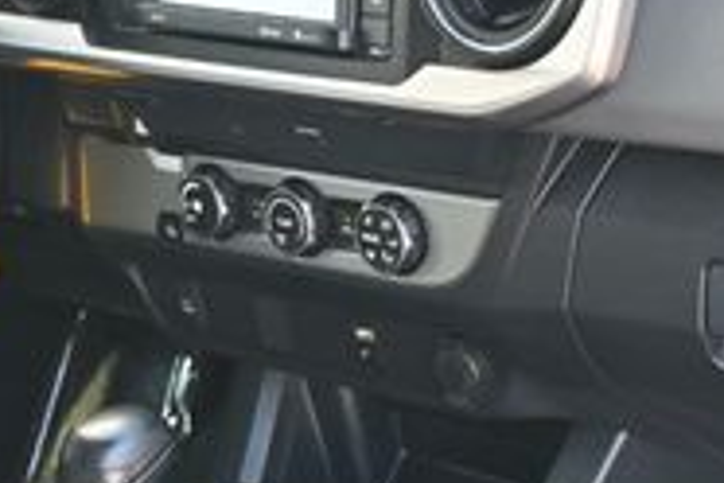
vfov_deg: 13.5
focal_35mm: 101
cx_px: 588
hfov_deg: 20.0
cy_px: 432
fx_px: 2028
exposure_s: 1/125
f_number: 3.8
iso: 800
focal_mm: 19.5
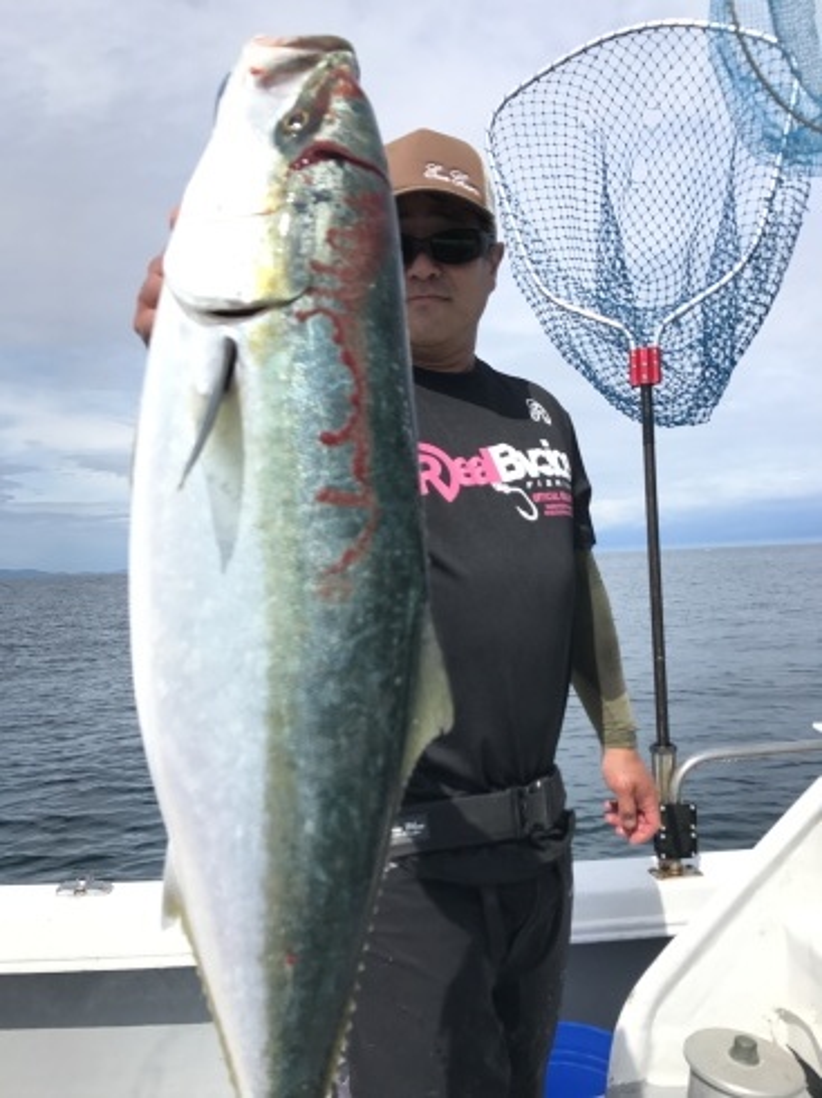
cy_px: 549
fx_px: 887
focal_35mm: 28
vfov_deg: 63.5
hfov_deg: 49.7
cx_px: 411
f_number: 1.8
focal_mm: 3.99
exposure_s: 1/2817
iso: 20
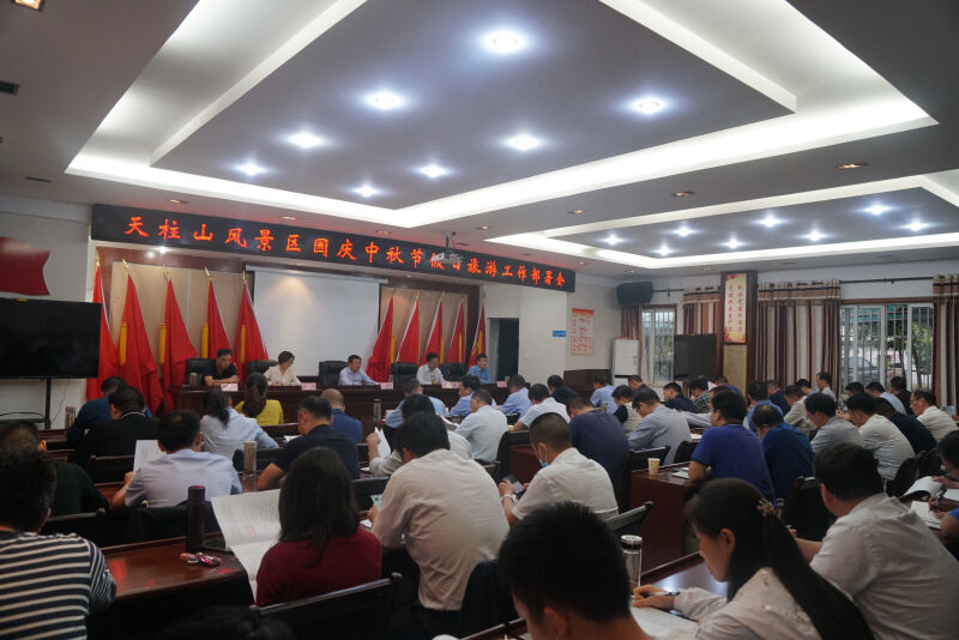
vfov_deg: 53.2
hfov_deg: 73.7
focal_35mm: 24
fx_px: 640
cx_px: 480
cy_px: 320
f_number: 4
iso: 1250
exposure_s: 1/160
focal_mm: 16
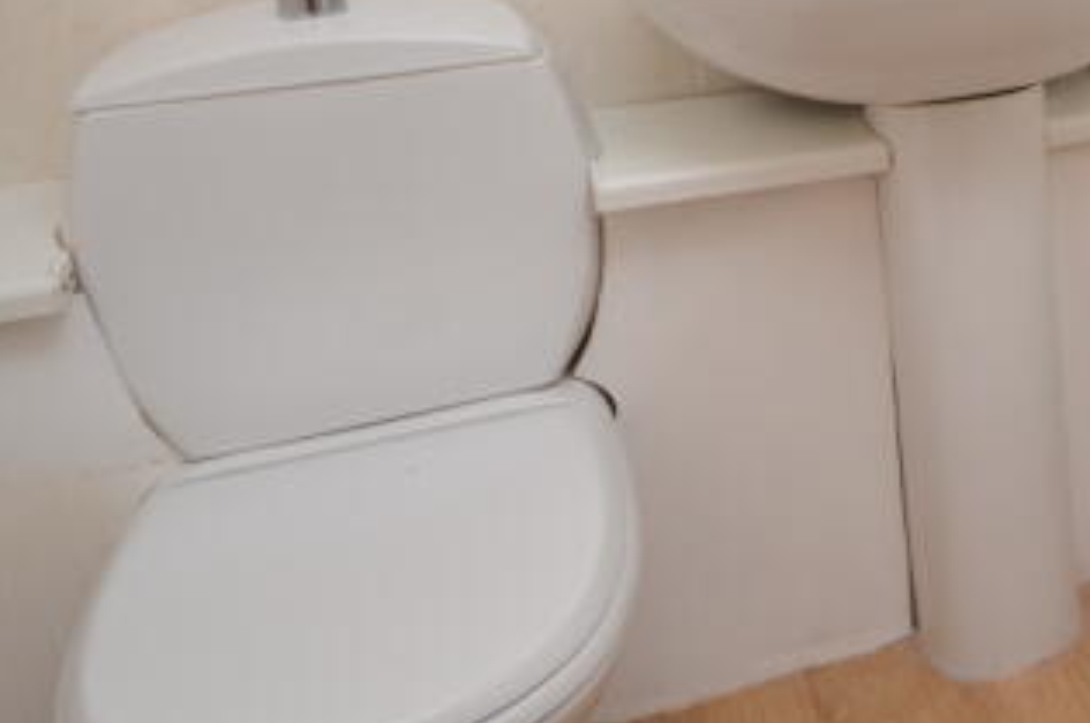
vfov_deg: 23.7
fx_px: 1621
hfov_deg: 28.0
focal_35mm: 54
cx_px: 1540
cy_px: -55
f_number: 6.3
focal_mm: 11
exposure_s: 1/200
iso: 100
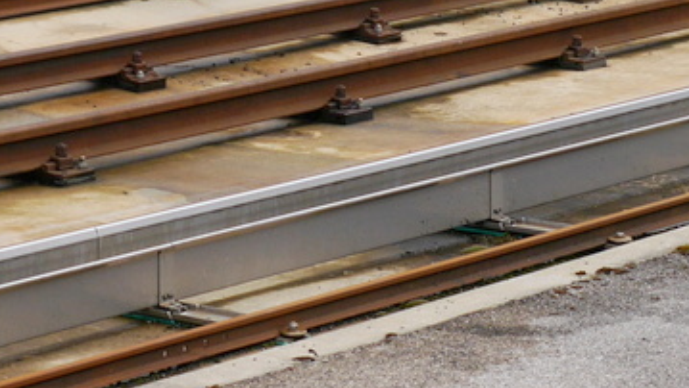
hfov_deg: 11.7
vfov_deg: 6.4
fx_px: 3325
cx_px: -15
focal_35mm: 182
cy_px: -449
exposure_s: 1/320
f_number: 8
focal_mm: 25
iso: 160
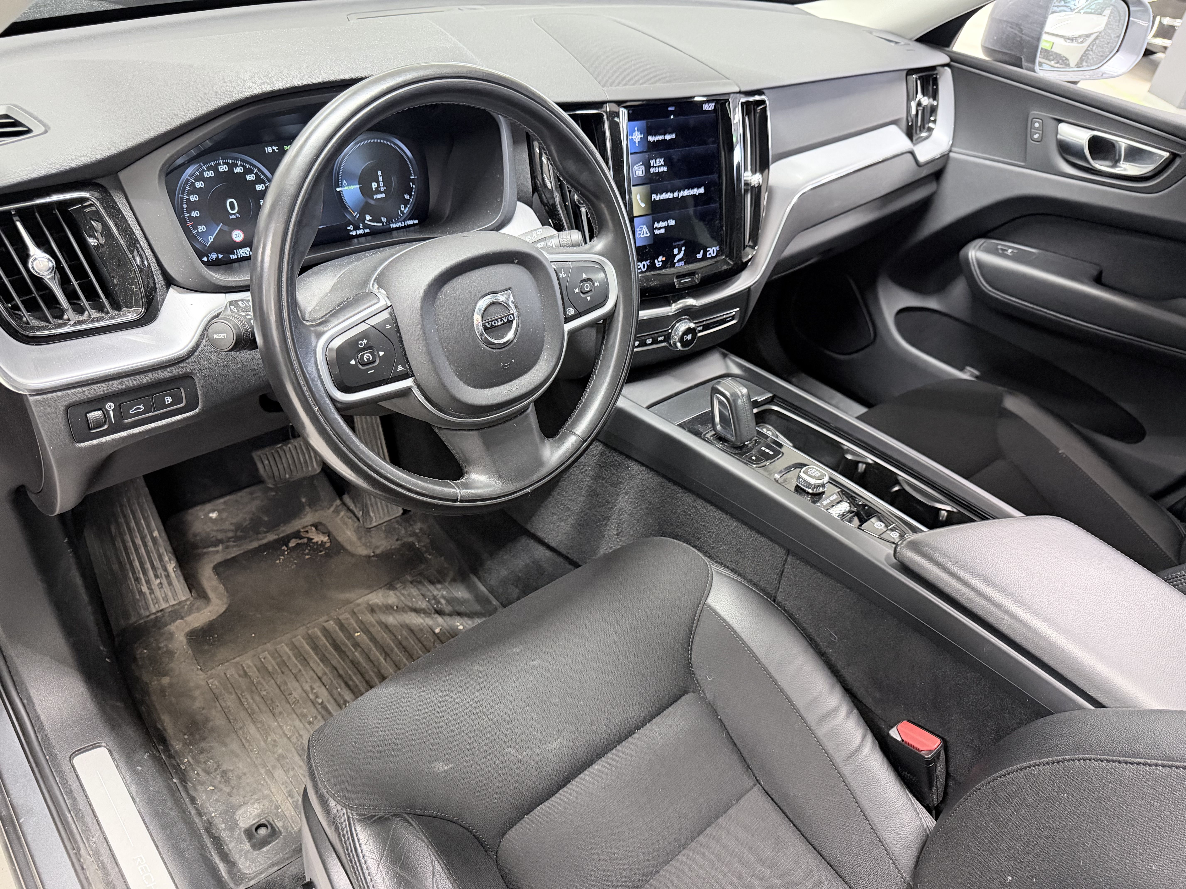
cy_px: 444
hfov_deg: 71.6
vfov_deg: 56.8
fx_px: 822
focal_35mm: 24
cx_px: 593
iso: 640
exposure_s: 1/50
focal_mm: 6.76
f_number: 1.78
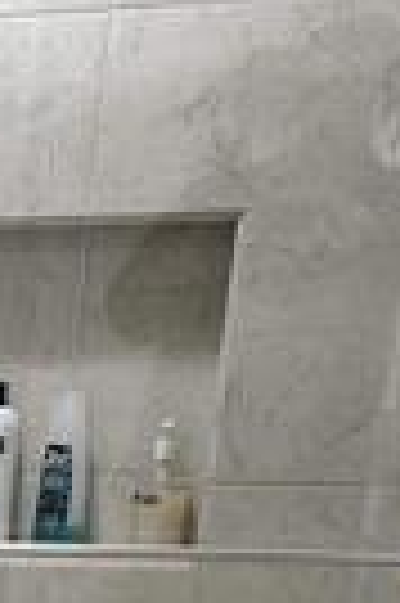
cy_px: 1076
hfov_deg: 9.7
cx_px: -647
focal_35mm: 119
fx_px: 1988
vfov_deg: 15.0
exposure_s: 1/121
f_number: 1.78
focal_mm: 6.86
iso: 160
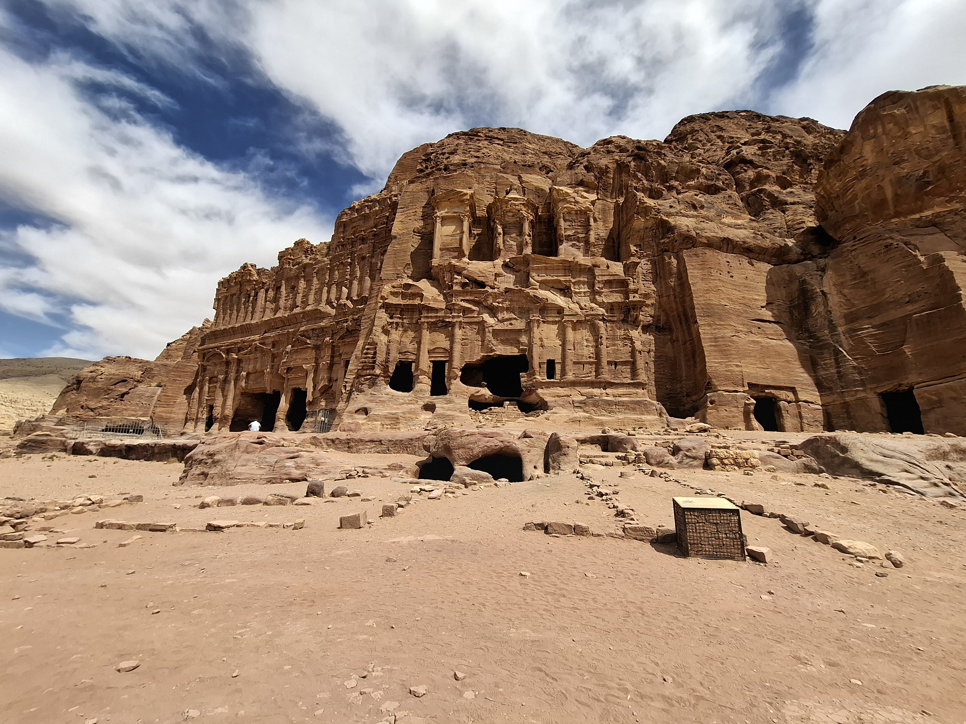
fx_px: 363
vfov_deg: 89.9
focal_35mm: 13
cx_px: 483
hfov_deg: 106.2
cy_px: 362
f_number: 2.2
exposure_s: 1/1252
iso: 40
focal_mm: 1.74
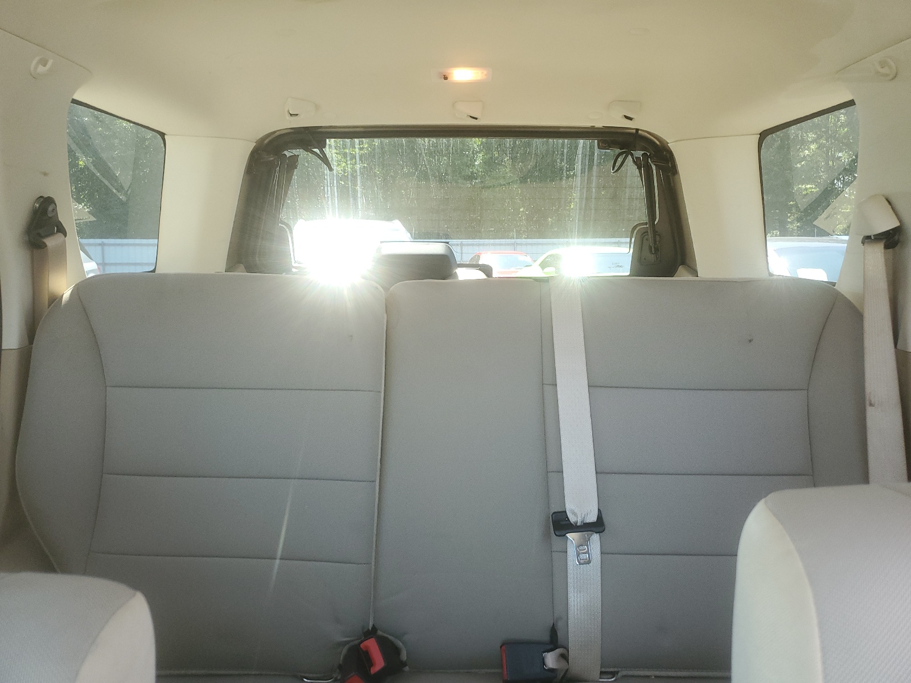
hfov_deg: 67.3
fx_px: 684
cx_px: 456
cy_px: 342
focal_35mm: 26
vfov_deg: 53.1
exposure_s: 1/120
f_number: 1.5
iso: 99
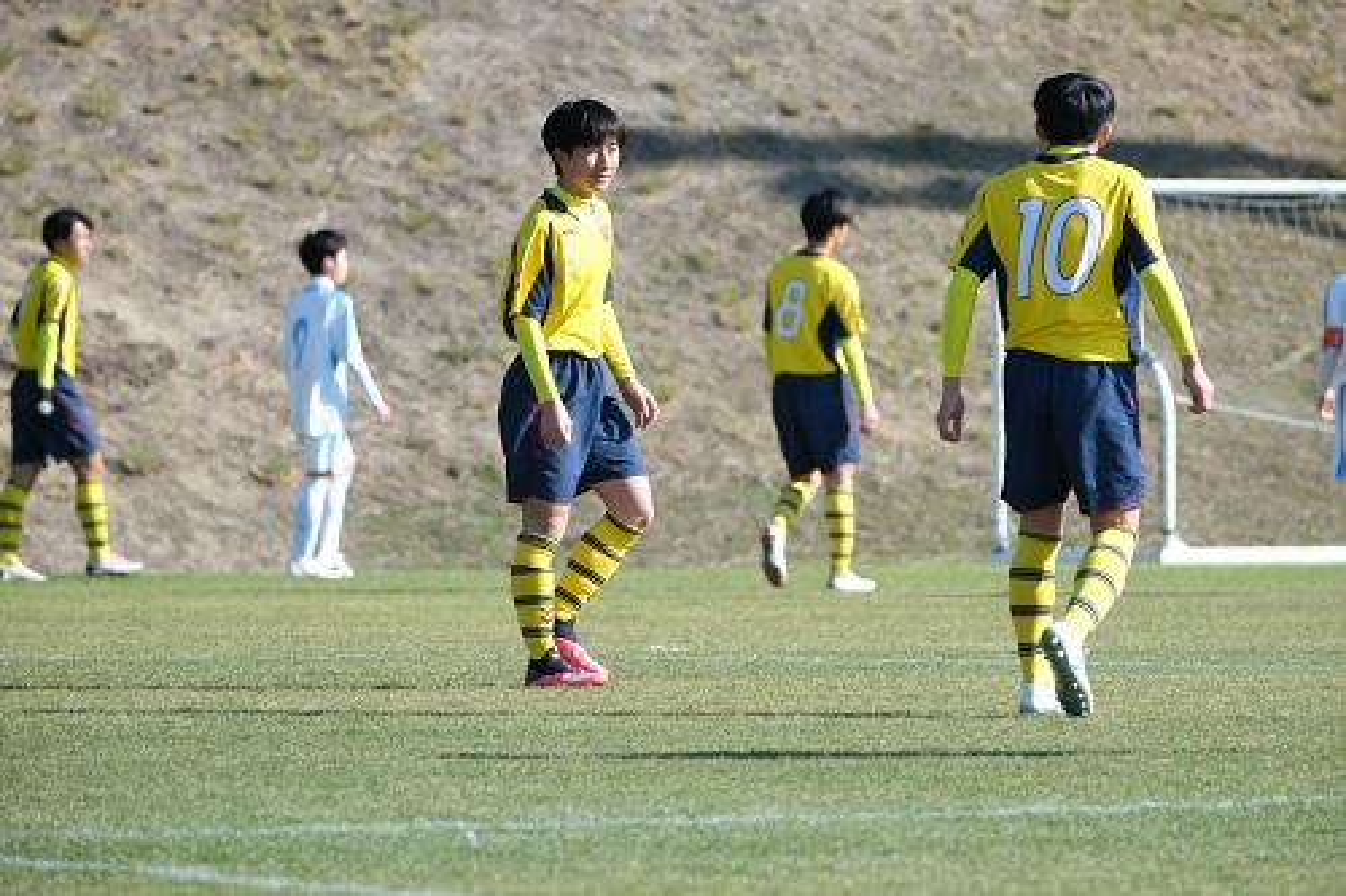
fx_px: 16819
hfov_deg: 4.6
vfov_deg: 3.1
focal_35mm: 450
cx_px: 673
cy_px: 448
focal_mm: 300
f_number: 6.4
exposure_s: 1/1000
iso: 640
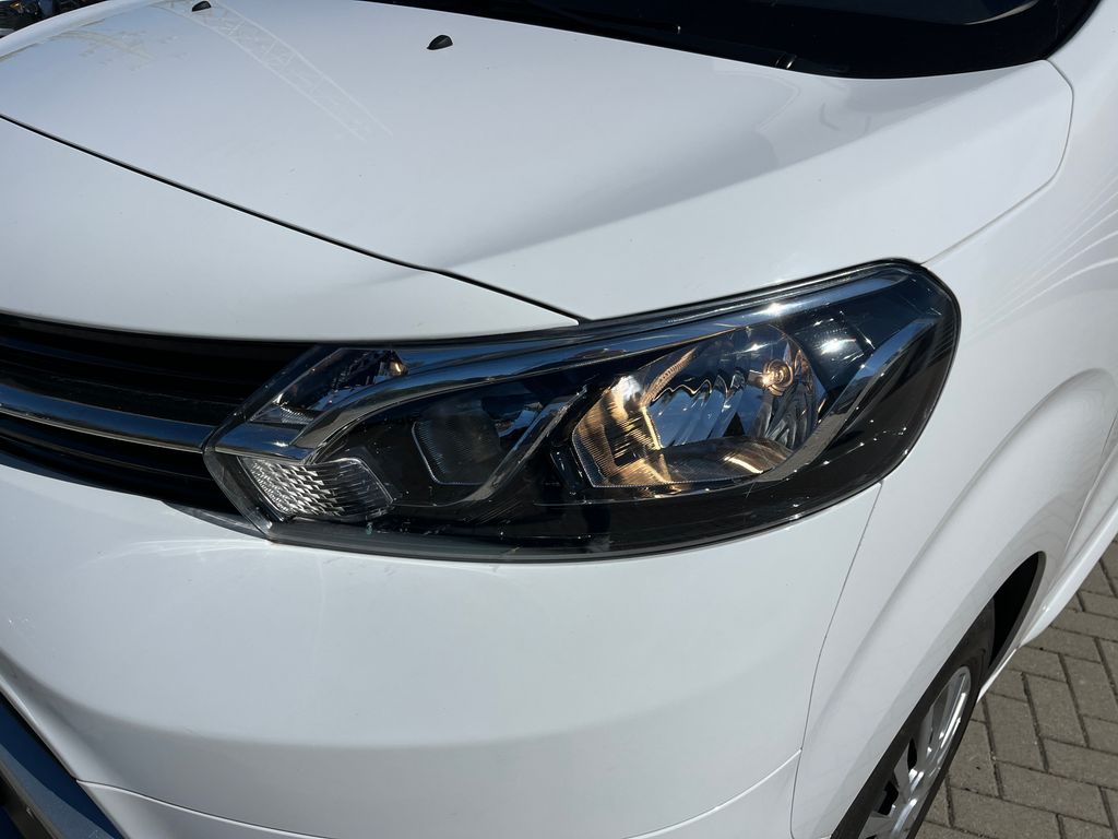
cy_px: 420
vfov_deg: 53.1
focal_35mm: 26
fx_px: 840
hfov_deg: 67.3
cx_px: 559
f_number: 1.6
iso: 50
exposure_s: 1/13333
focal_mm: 5.1
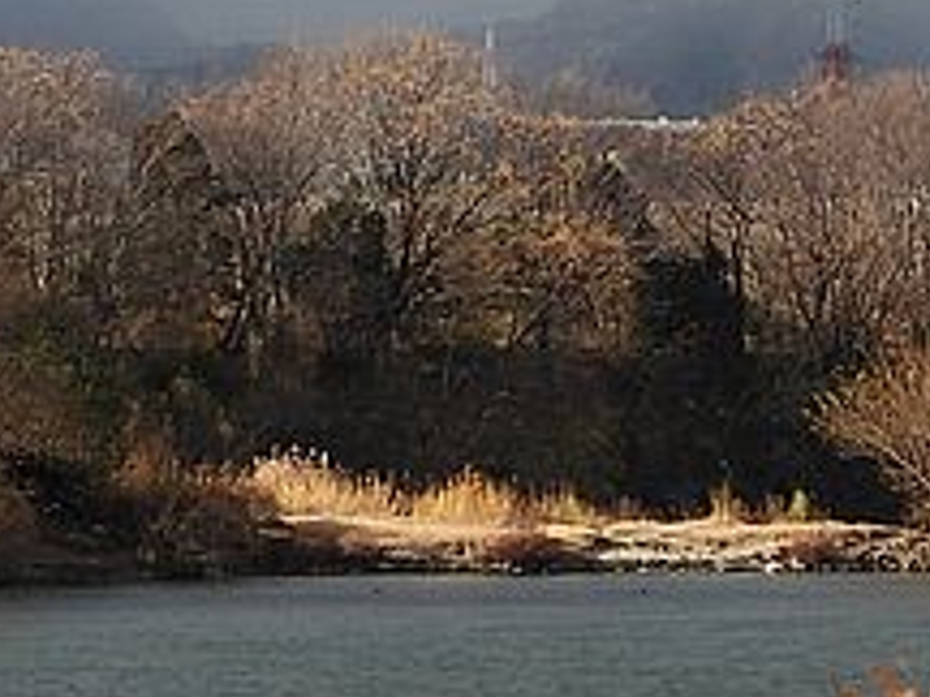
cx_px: 964
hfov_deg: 4.3
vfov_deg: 3.2
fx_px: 12439
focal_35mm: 463
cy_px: -39
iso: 100
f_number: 4
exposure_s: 1/640
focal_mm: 22.3
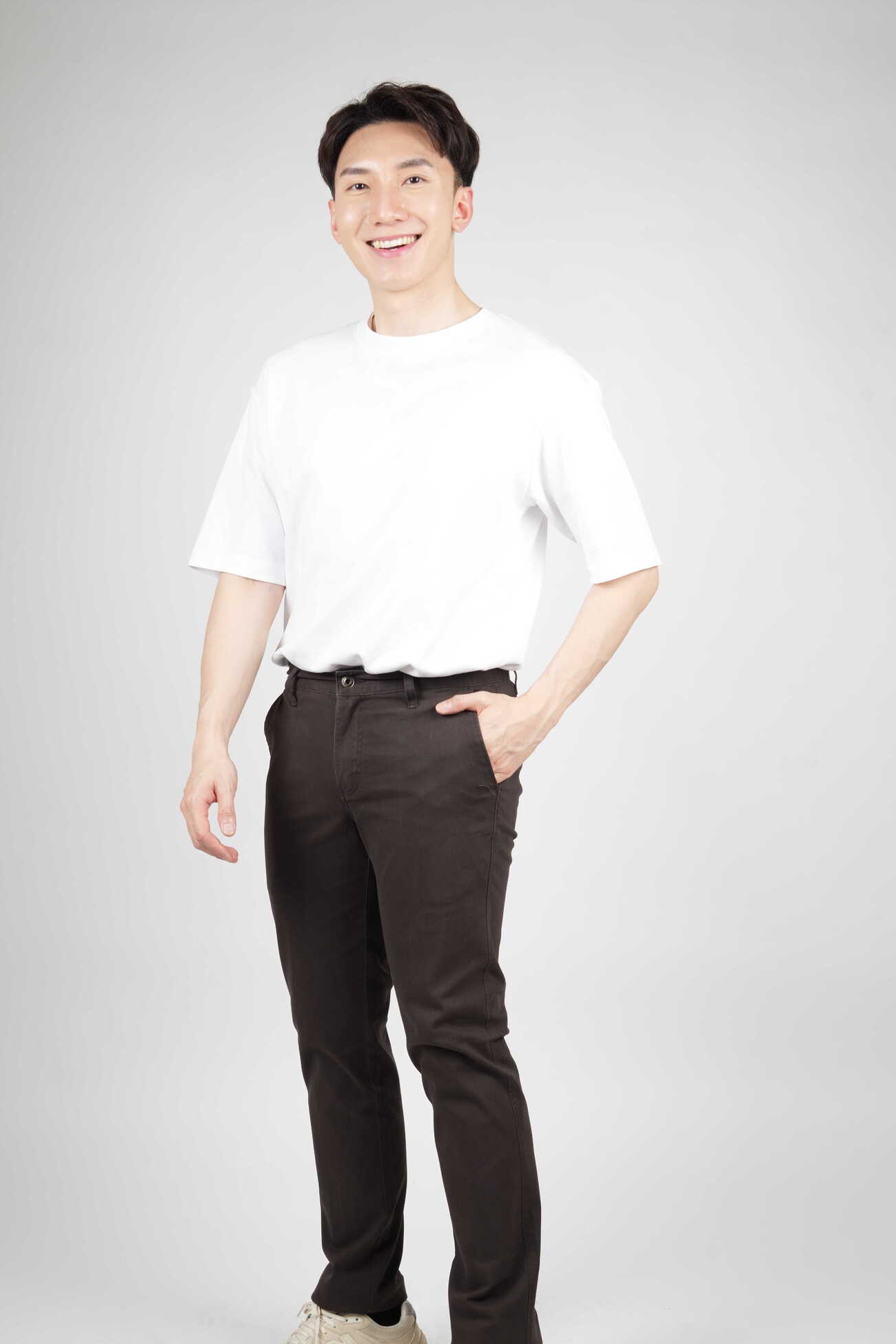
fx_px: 1792
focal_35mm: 48
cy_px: 777
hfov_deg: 28.1
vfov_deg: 41.0
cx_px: 396
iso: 125
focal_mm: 39
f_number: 9
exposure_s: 1/160
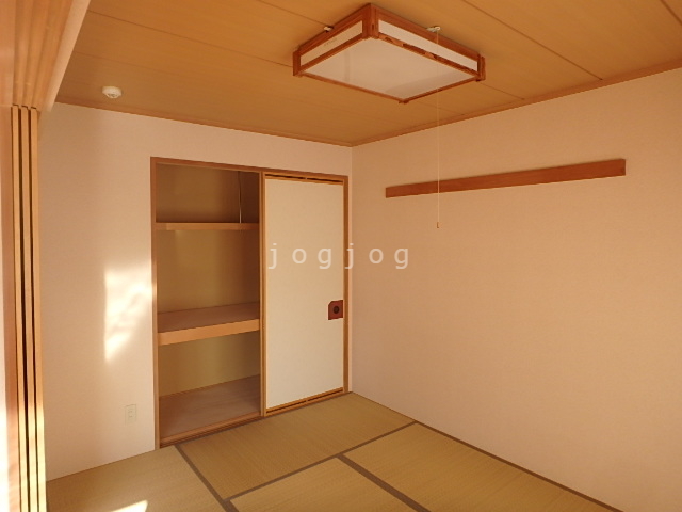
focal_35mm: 21
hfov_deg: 79.0
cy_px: 256
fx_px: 414
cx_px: 341
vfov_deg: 63.4
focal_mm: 3.7
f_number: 3.5
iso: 125
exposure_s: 1/80
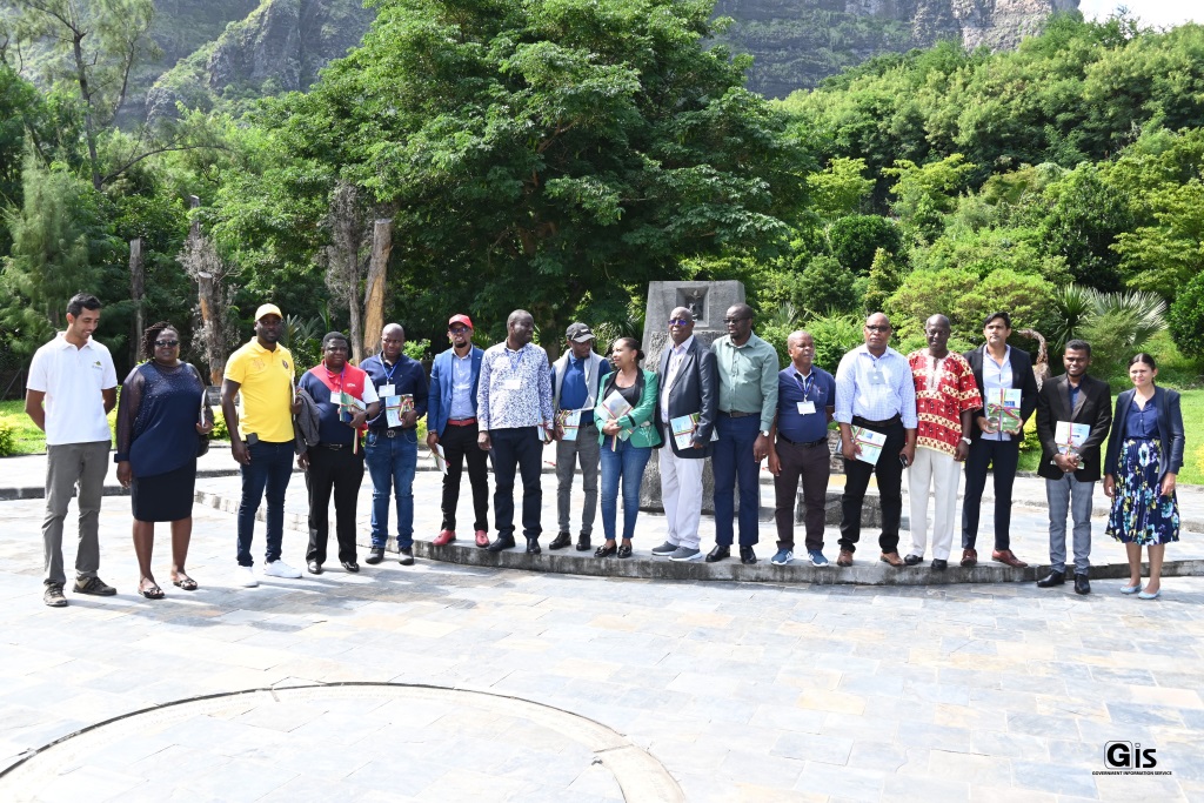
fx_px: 937
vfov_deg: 46.4
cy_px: 402
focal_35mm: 28
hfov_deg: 65.5
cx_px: 602
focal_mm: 28
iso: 500
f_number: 10
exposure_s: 1/200
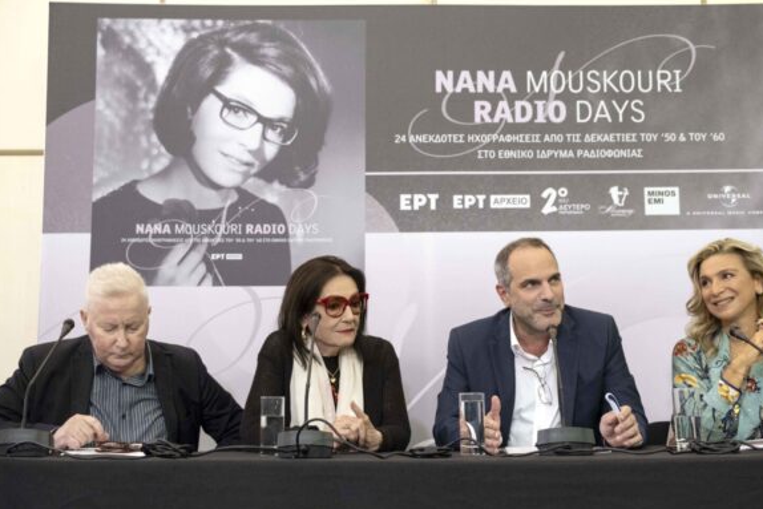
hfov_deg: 42.7
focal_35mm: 46
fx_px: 975
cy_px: 260
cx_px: 393
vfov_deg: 29.3
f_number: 2.8
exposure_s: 1/250
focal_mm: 29.2
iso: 2000
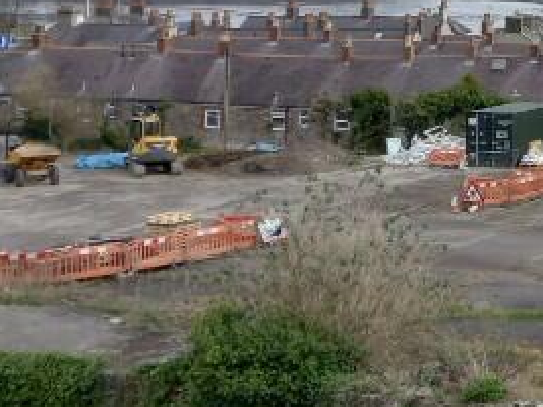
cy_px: 8
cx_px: 679
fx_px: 1505
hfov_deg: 19.1
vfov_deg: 15.1
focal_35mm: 96
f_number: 2
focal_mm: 4.6
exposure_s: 1/401
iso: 25
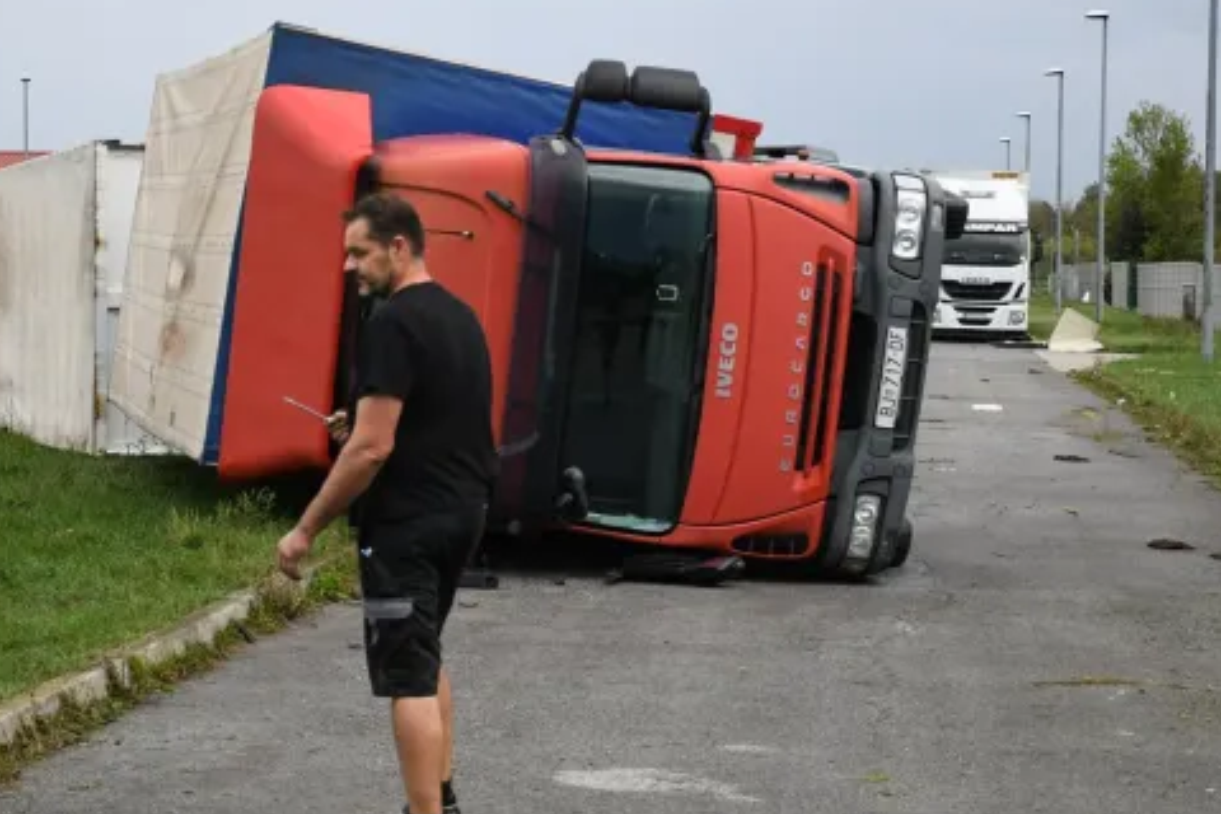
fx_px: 3222
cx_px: 562
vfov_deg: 14.4
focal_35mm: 95
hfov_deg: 21.5
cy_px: 368
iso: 640
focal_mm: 40
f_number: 4.5
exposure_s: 1/640
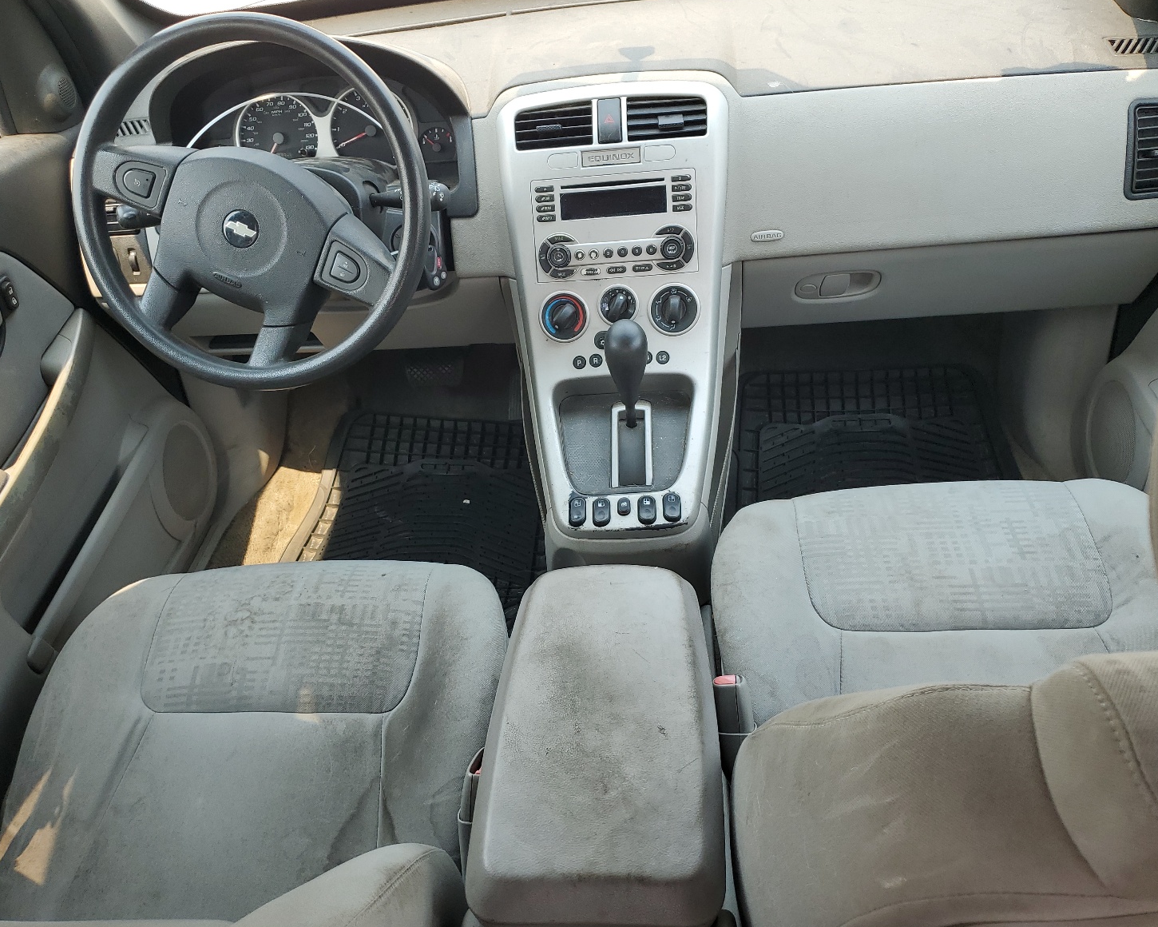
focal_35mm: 28
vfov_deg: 51.5
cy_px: 471
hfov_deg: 62.2
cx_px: 556
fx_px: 960
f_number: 1.5
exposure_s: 1/323
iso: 50
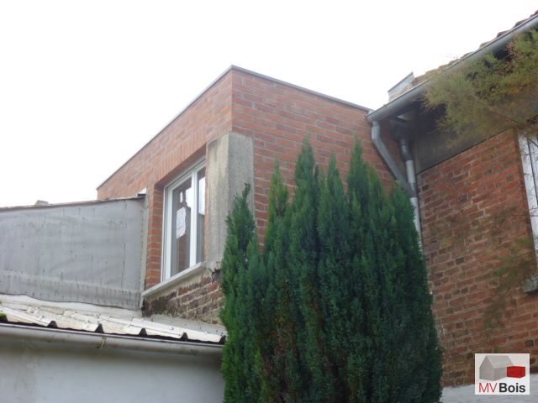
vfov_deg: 30.3
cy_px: 202
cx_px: 269
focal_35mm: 48
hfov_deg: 39.7
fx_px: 746
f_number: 4
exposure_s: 1/80
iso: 100
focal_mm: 8.6
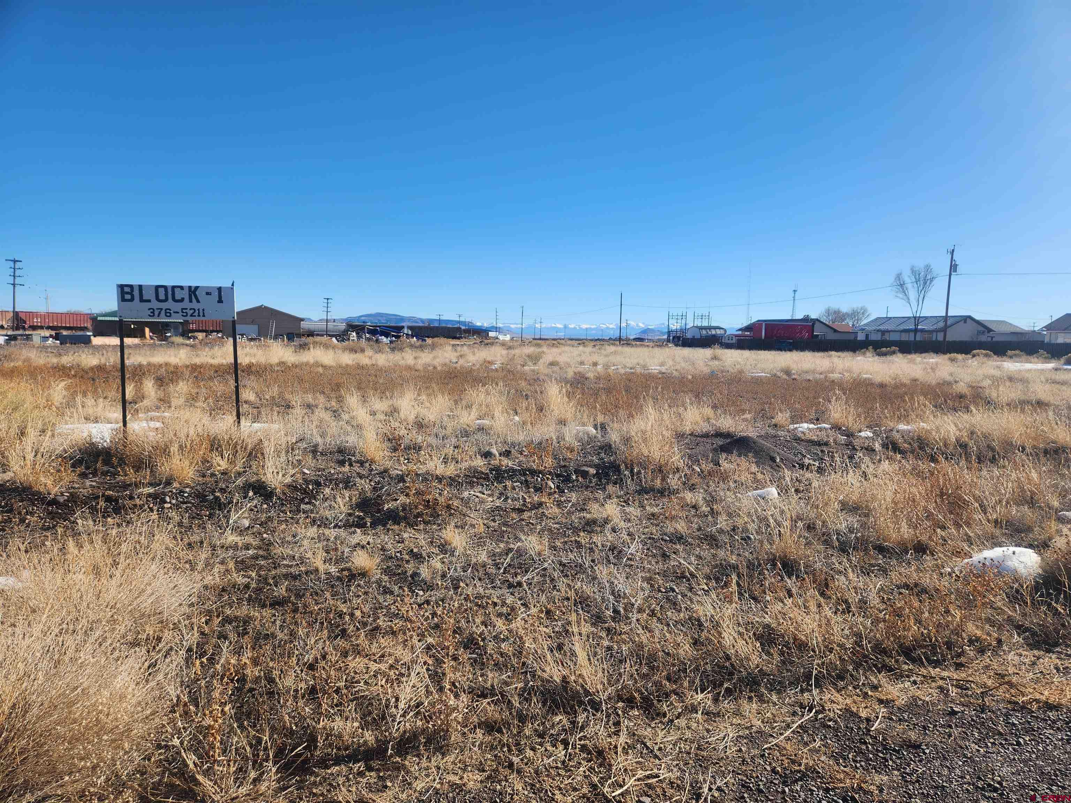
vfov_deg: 58.9
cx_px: 536
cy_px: 402
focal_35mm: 23
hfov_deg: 73.9
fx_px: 712
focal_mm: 5.4
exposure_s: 1/1488
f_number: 1.8
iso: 20
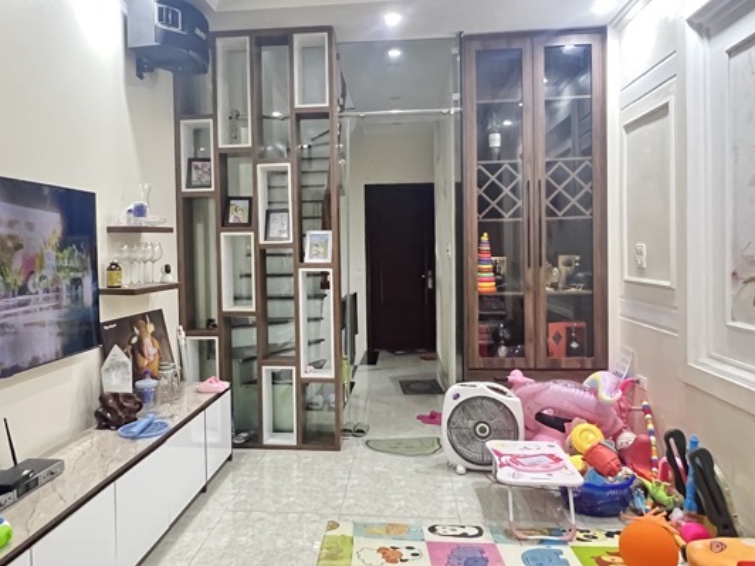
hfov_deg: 69.2
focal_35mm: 25
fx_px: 545
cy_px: 262
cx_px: 343
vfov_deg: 54.8
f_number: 1.8
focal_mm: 1.57
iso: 1000
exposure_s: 1/59
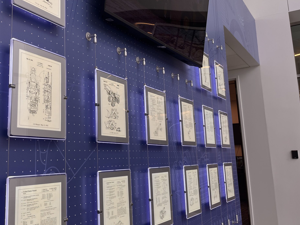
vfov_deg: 39.6
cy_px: 102
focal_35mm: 36
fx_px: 312
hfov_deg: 50.2
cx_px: 93
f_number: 1.6
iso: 50
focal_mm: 5.1
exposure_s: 1/532
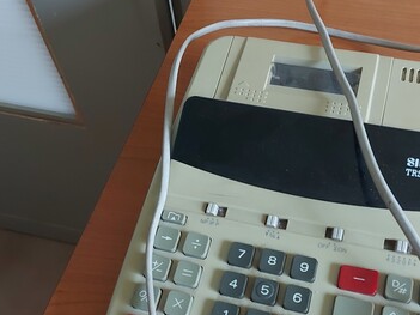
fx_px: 497
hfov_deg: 45.6
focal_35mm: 41
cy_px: 222
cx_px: 243
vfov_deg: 34.6
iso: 400
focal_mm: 5.23
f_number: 1.8
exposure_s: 1/25
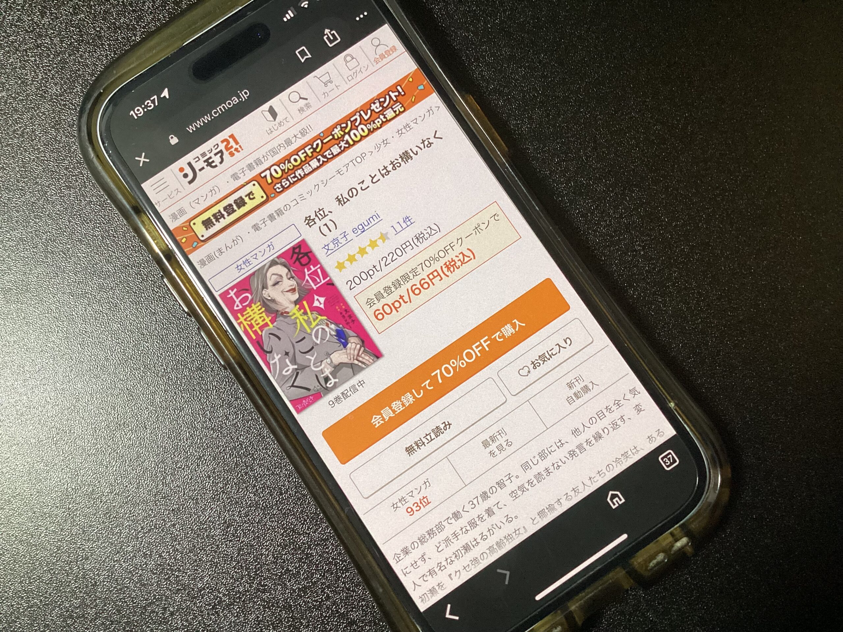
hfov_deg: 58.4
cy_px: 316
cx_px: 422
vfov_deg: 45.4
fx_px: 755
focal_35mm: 31
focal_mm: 3.3
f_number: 2.4
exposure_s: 1/60
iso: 250
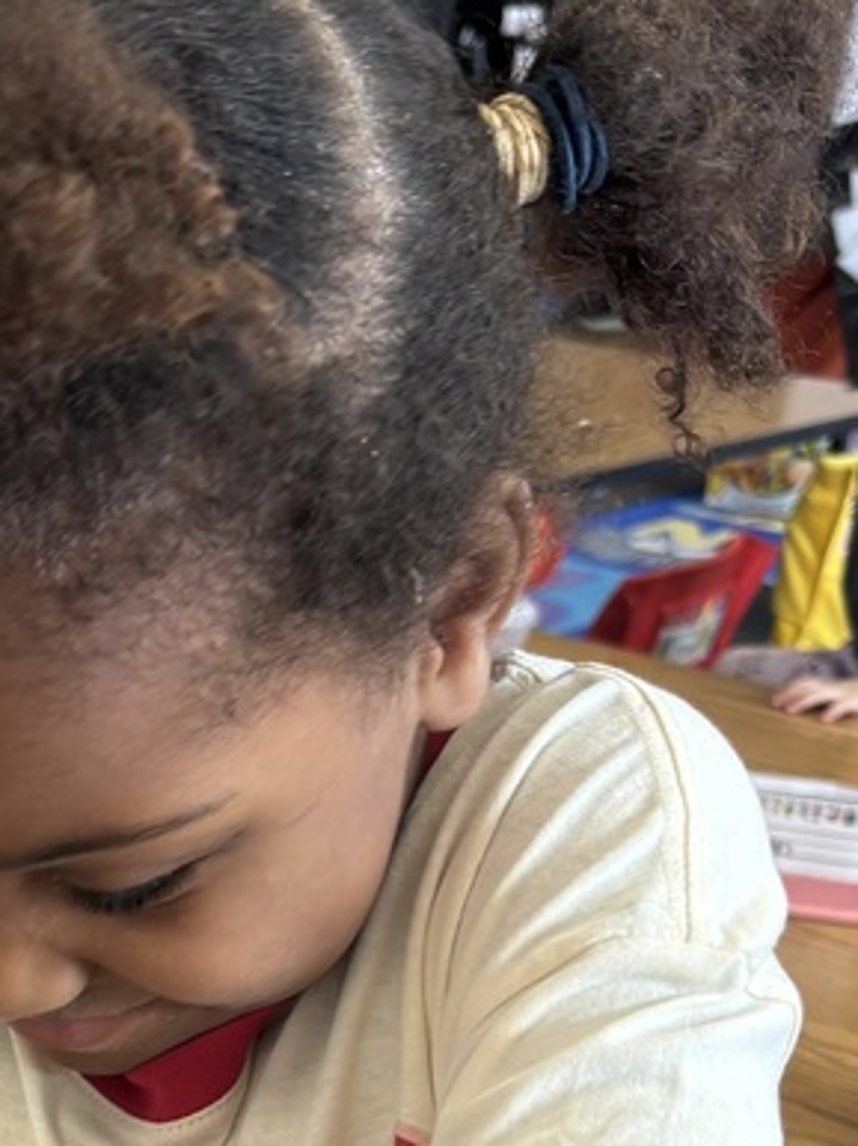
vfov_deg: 26.4
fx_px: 2283
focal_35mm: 69
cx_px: -12
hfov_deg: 20.6
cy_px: 1196
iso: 80
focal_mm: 5.96
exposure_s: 1/60
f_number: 1.6
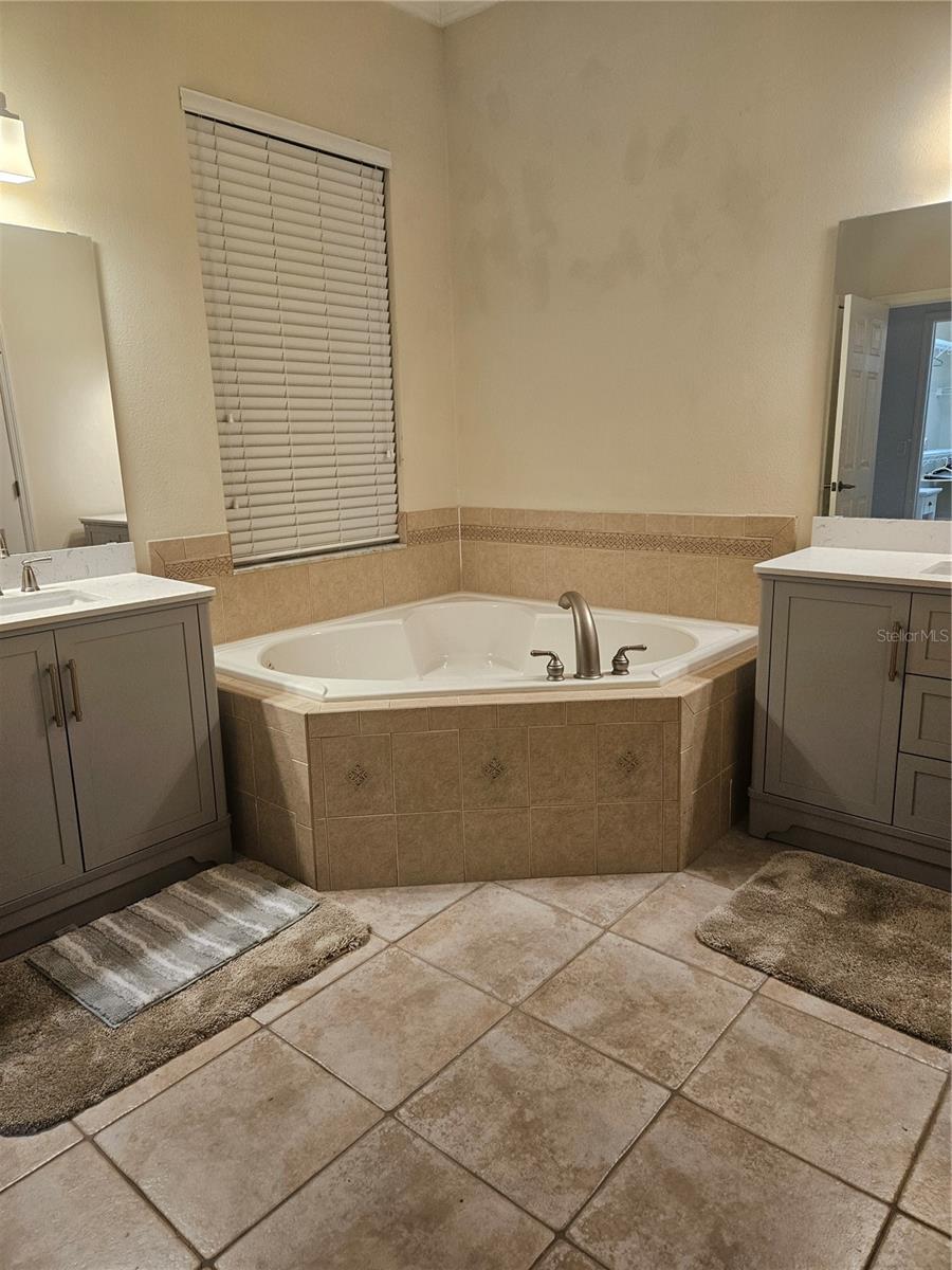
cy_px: 635
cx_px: 476
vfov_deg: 73.9
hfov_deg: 58.9
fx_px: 843
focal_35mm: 23
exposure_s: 1/120
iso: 400
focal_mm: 5.4
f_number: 1.8
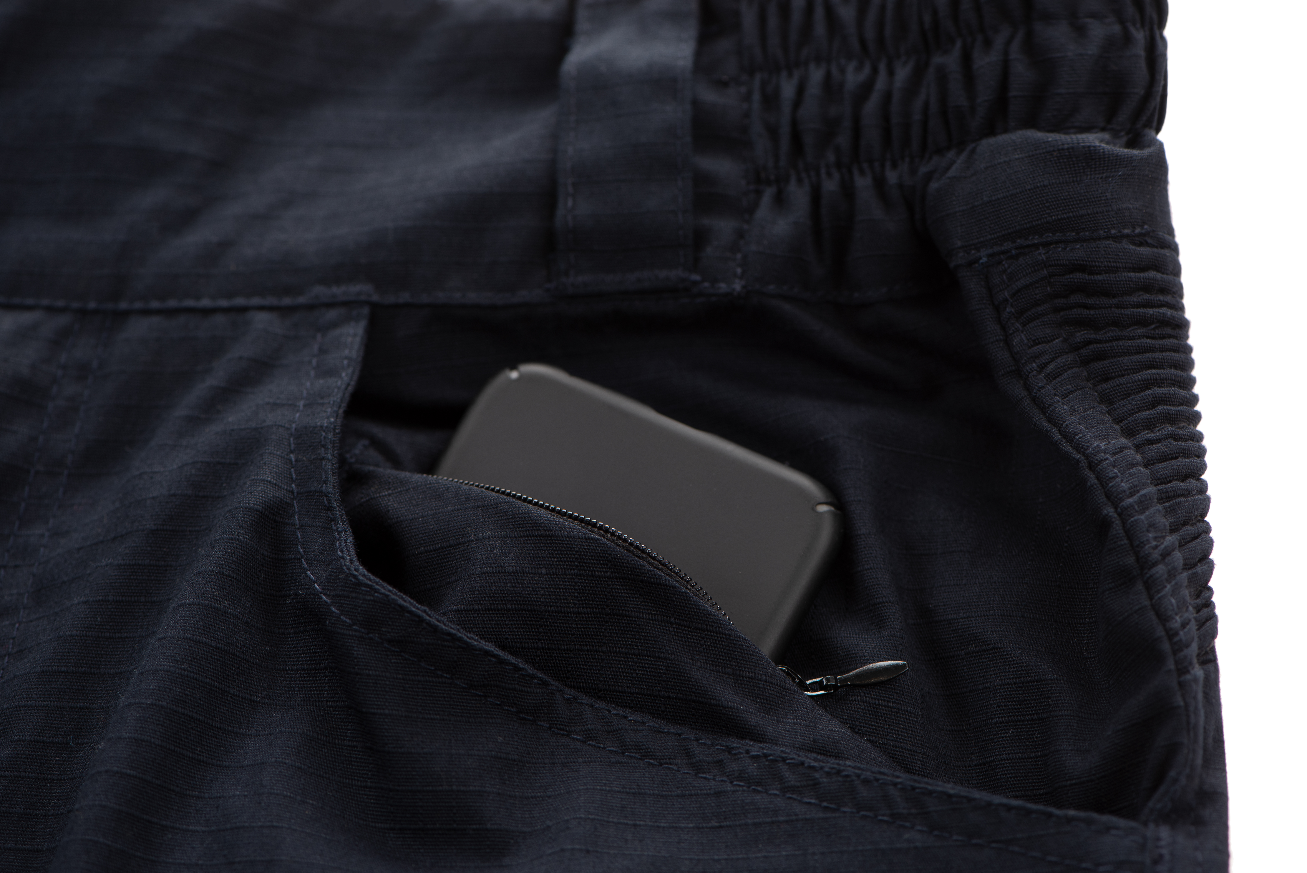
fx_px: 3813
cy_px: 436
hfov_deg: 19.4
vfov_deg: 13.1
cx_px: 654
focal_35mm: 105
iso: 100
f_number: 8
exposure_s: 1/125
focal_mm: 105
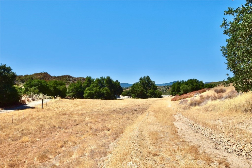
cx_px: 126
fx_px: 189
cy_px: 84
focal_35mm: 27
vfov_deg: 47.9
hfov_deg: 67.4
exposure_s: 1/500
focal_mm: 18
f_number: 11
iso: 280
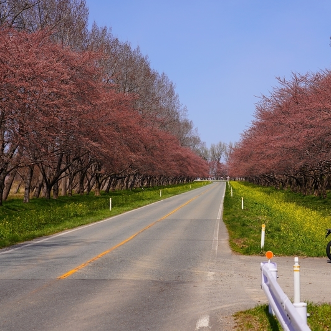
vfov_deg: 23.7
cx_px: 226
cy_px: 166
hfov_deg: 23.5
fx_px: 790
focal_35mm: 73
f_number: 5.6
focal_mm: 57
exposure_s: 1/800
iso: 100
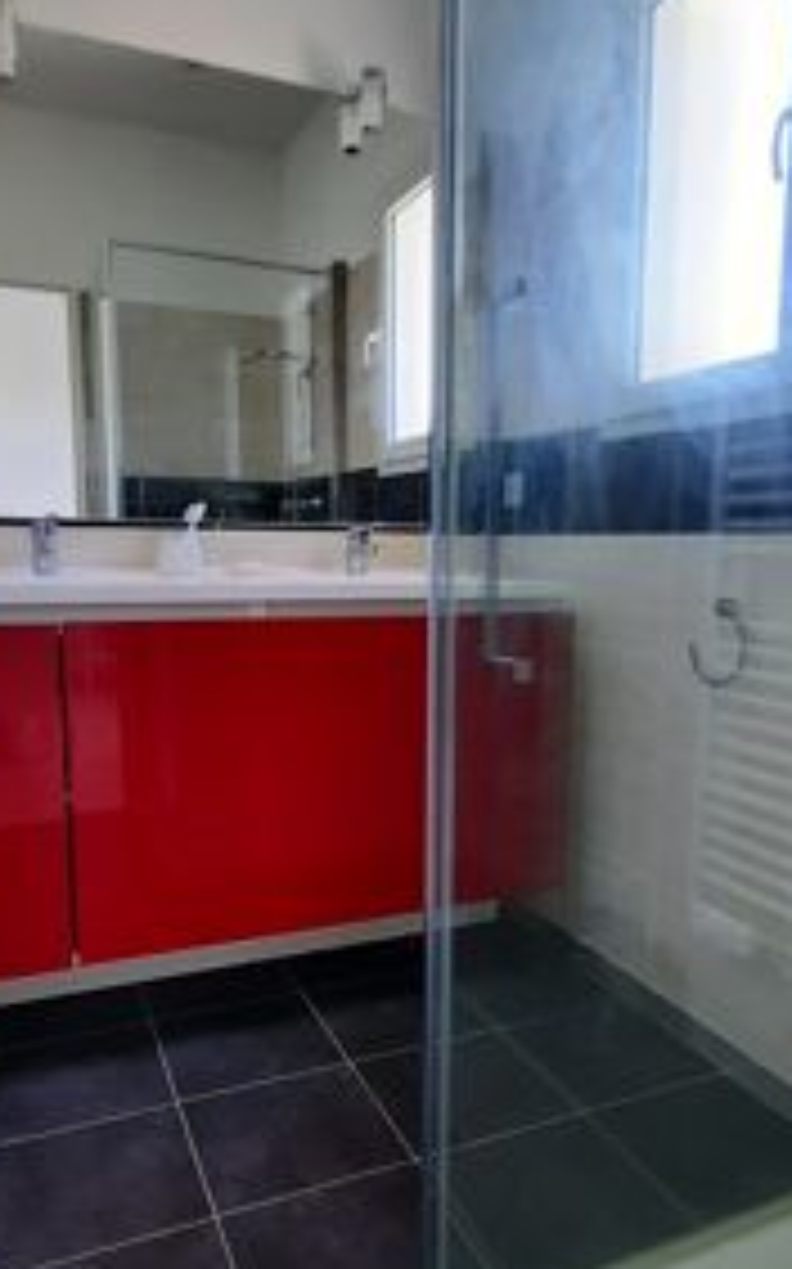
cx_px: 475
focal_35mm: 26
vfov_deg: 70.1
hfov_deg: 47.3
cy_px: 716
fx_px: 899
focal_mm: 1.74
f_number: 2.2
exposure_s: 1/50
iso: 100
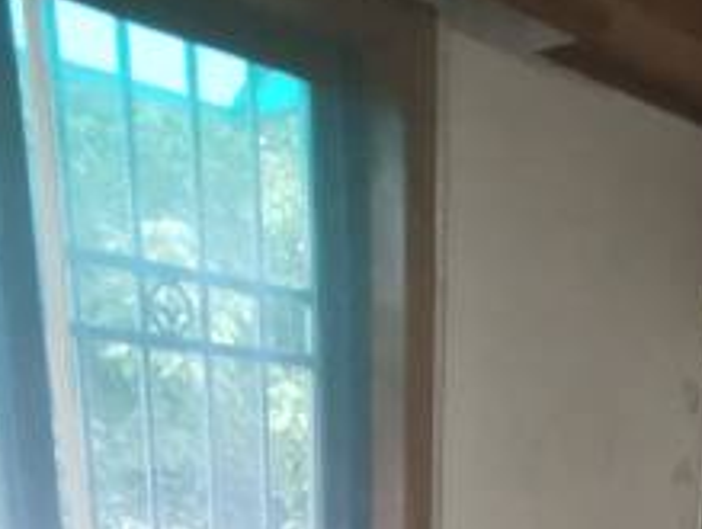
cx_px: 644
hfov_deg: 29.7
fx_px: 1259
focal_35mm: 62
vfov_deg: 18.7
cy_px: 939
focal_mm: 2.26
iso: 500
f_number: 2.2
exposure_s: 1/20
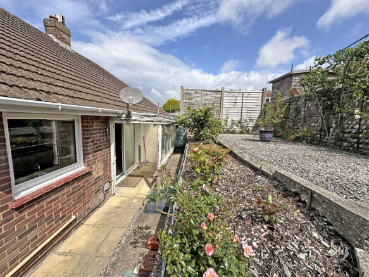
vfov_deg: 85.7
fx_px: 149
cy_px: 138
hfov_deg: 102.1
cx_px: 184
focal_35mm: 14
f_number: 2.2
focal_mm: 2.22
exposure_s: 1/2618
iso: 50
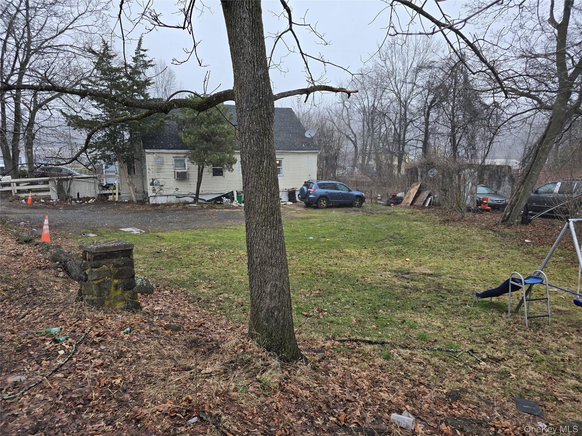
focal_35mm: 23
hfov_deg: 73.9
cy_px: 218
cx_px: 291
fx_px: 387
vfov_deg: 58.9
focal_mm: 6.3
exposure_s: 1/180
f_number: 1.7
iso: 32
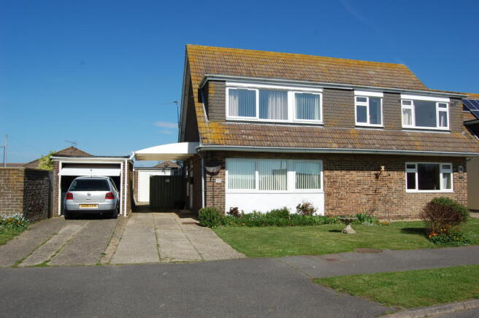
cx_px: 240
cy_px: 159
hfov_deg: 64.6
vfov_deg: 45.6
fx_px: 379
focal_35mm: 28
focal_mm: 19
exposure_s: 1/400
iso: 200
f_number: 10
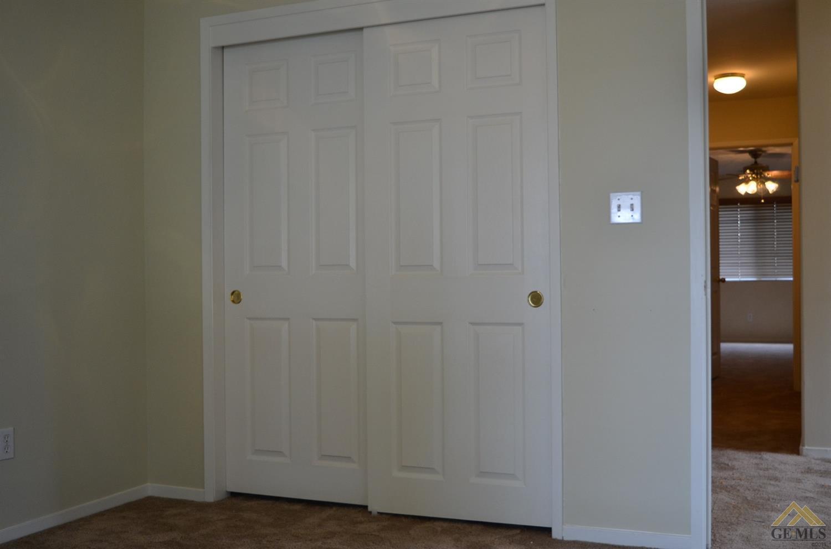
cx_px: 416
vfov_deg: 32.8
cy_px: 274
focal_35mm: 40
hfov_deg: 48.0
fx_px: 933
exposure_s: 1/60
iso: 400
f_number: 4
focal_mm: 27
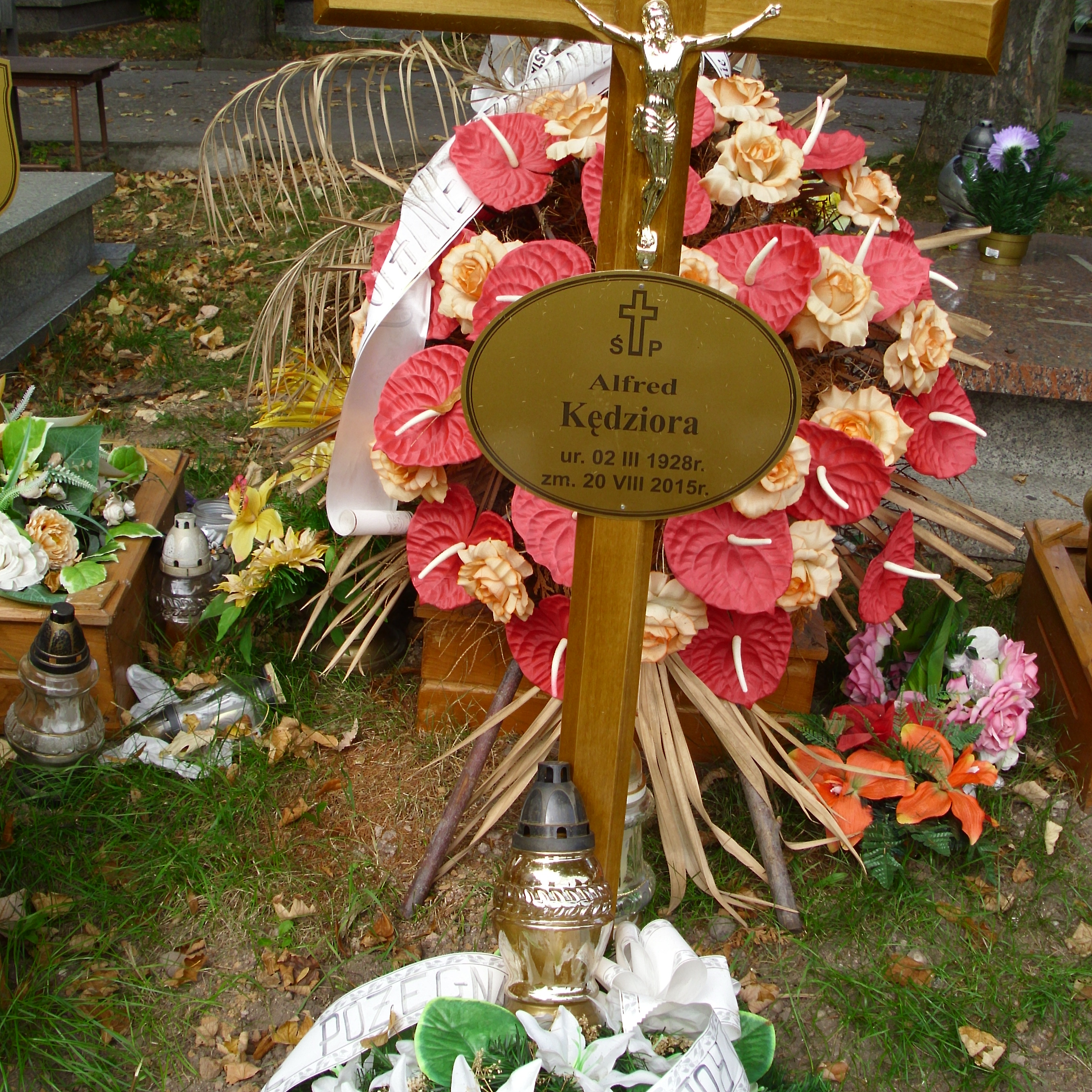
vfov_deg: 39.7
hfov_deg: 40.0
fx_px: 1499
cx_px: 544
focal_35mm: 42
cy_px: 693
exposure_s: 1/224
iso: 50
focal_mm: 6.2
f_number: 3
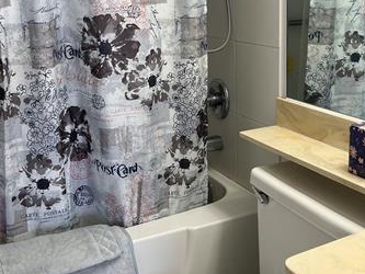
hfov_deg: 38.1
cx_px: 203
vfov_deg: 28.9
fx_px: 527
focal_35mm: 50
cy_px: 91
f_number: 1.5
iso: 80
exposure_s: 1/120
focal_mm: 5.7
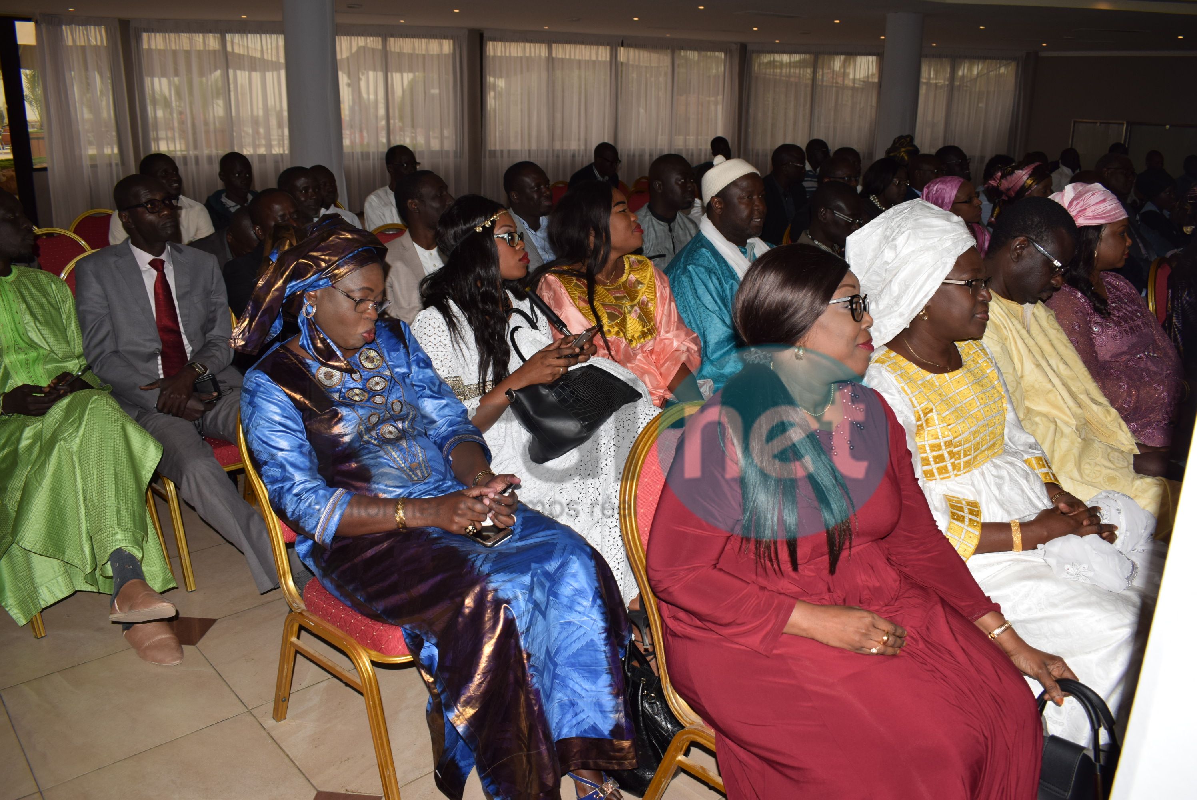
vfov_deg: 48.0
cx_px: 598
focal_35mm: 27
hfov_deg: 67.3
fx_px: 898
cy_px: 400
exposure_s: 1/125
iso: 200
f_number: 6.7
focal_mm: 18
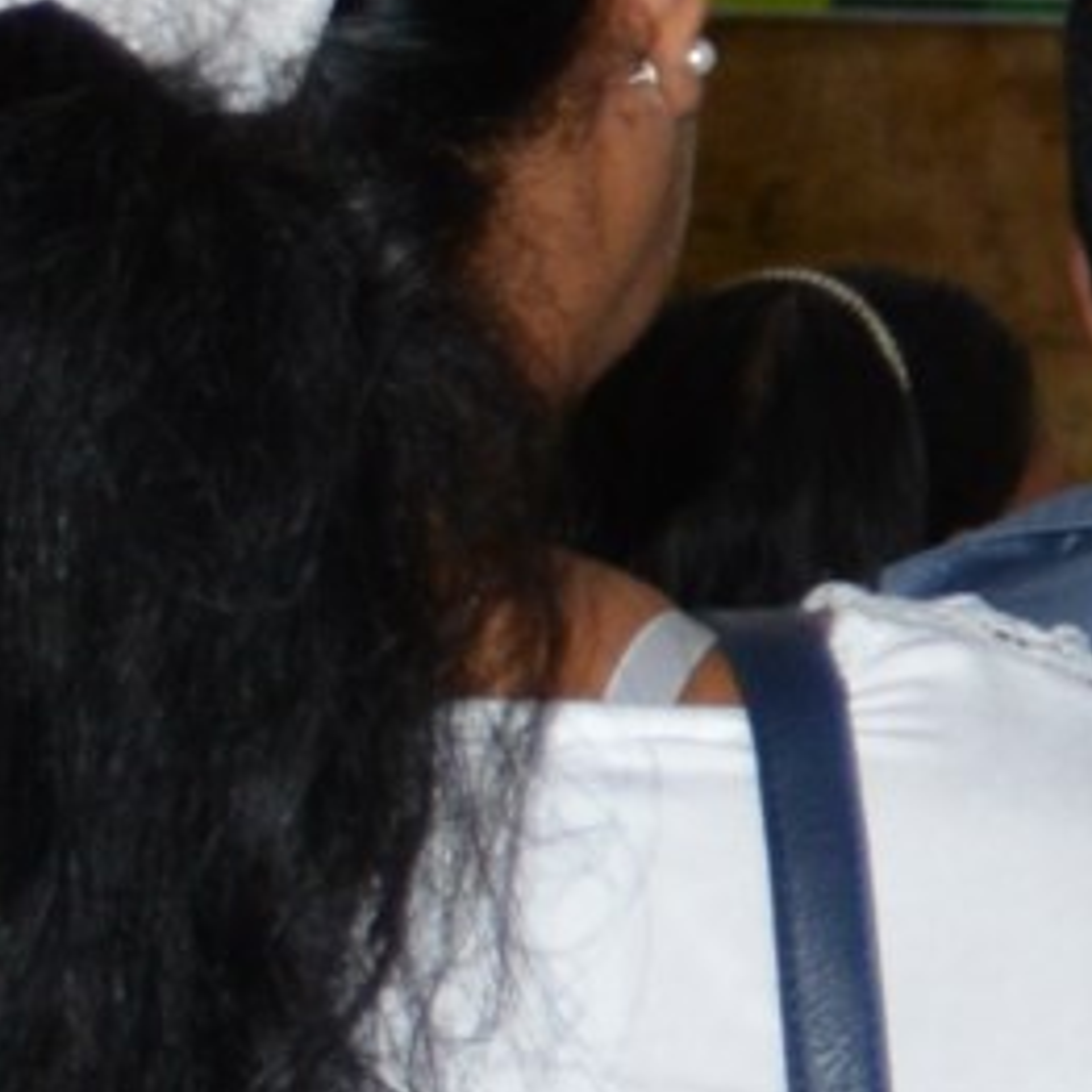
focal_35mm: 263
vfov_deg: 6.5
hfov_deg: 5.5
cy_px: -717
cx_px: 4881
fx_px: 9387
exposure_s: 1/60
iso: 500
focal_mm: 18
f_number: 3.5
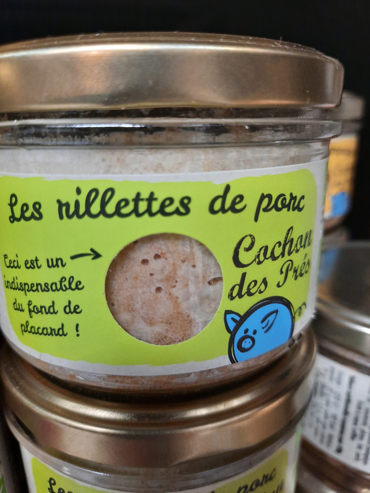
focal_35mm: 25
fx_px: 356
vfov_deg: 69.4
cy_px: 246
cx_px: 185
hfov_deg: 54.9
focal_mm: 4.6
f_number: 2
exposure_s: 1/50
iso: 400
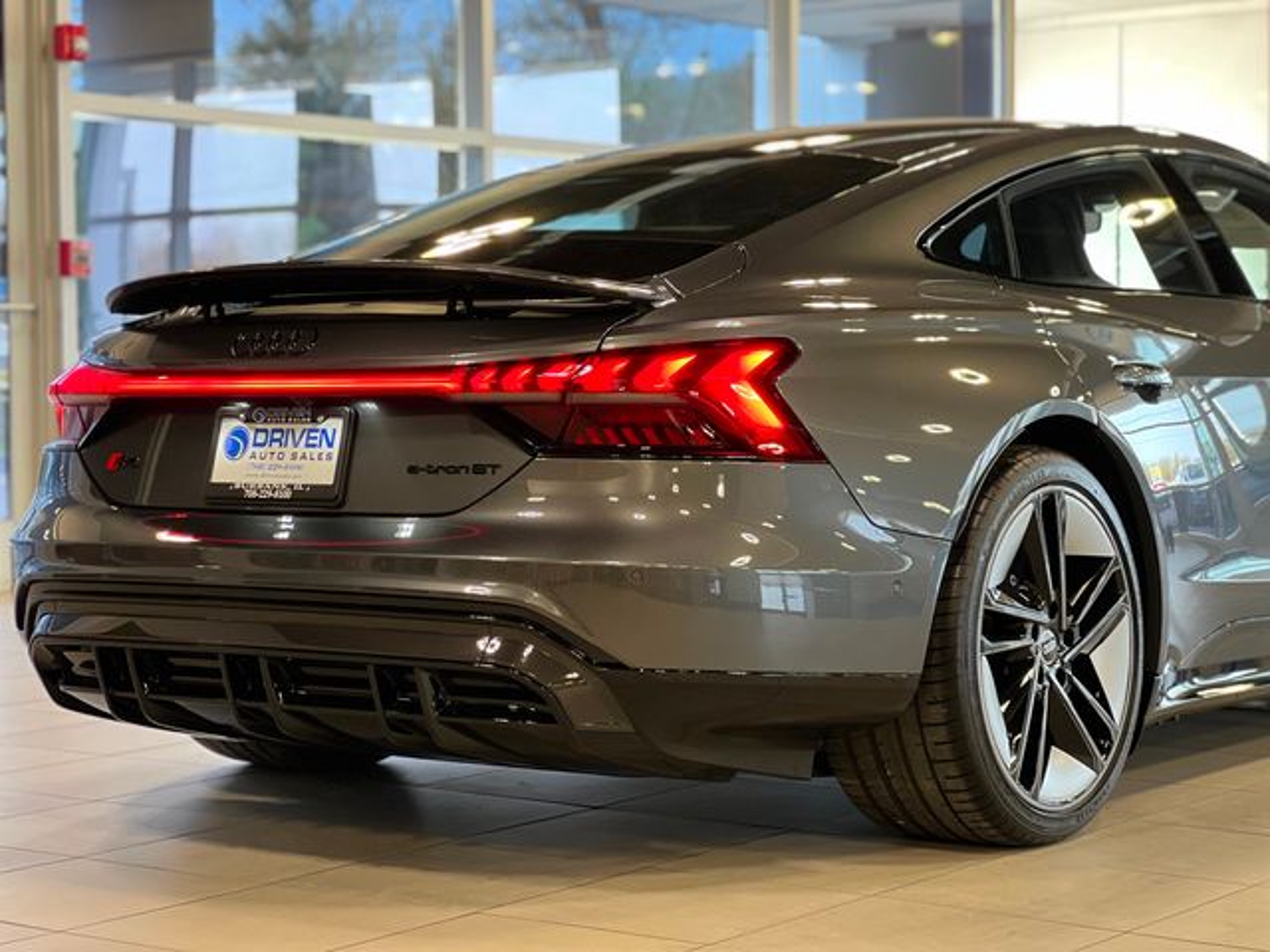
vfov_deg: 19.1
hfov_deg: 25.3
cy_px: 476
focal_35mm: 77
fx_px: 2825
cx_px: 635
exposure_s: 1/40
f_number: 2.8
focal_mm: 9
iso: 160
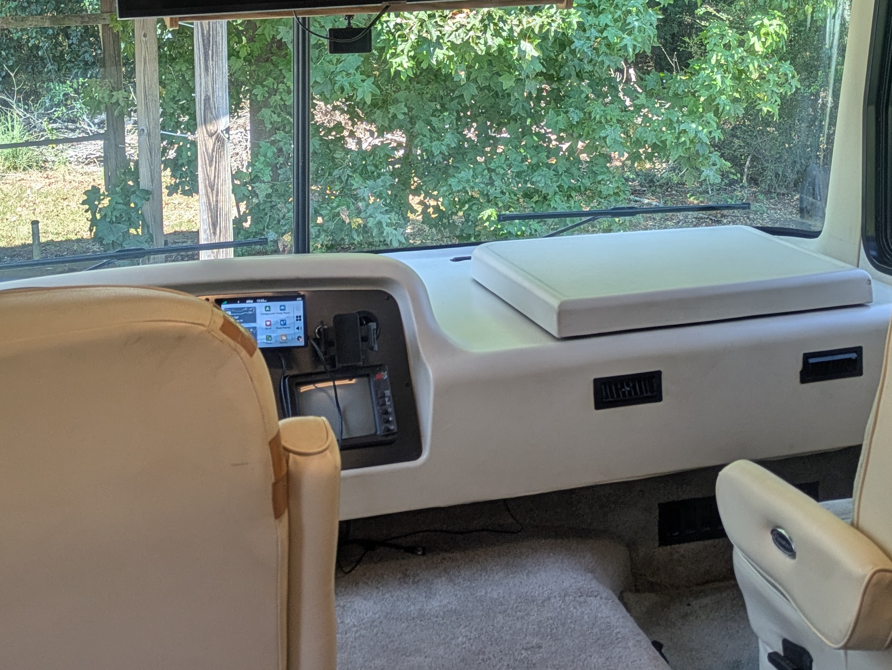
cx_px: 435
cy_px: 74
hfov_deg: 34.3
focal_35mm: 56
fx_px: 1444
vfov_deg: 25.4
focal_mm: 5.43
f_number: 1.89
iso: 45
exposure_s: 1/235
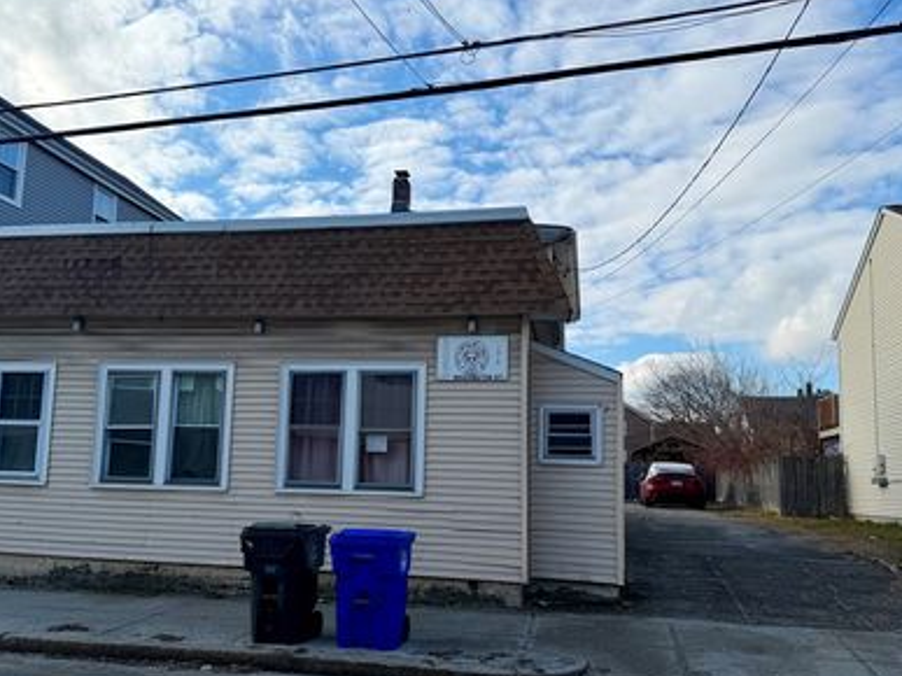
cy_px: 379
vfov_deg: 45.3
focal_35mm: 31
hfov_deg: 58.2
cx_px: 392
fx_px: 808
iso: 80
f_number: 1.78
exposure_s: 1/5714
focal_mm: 6.76
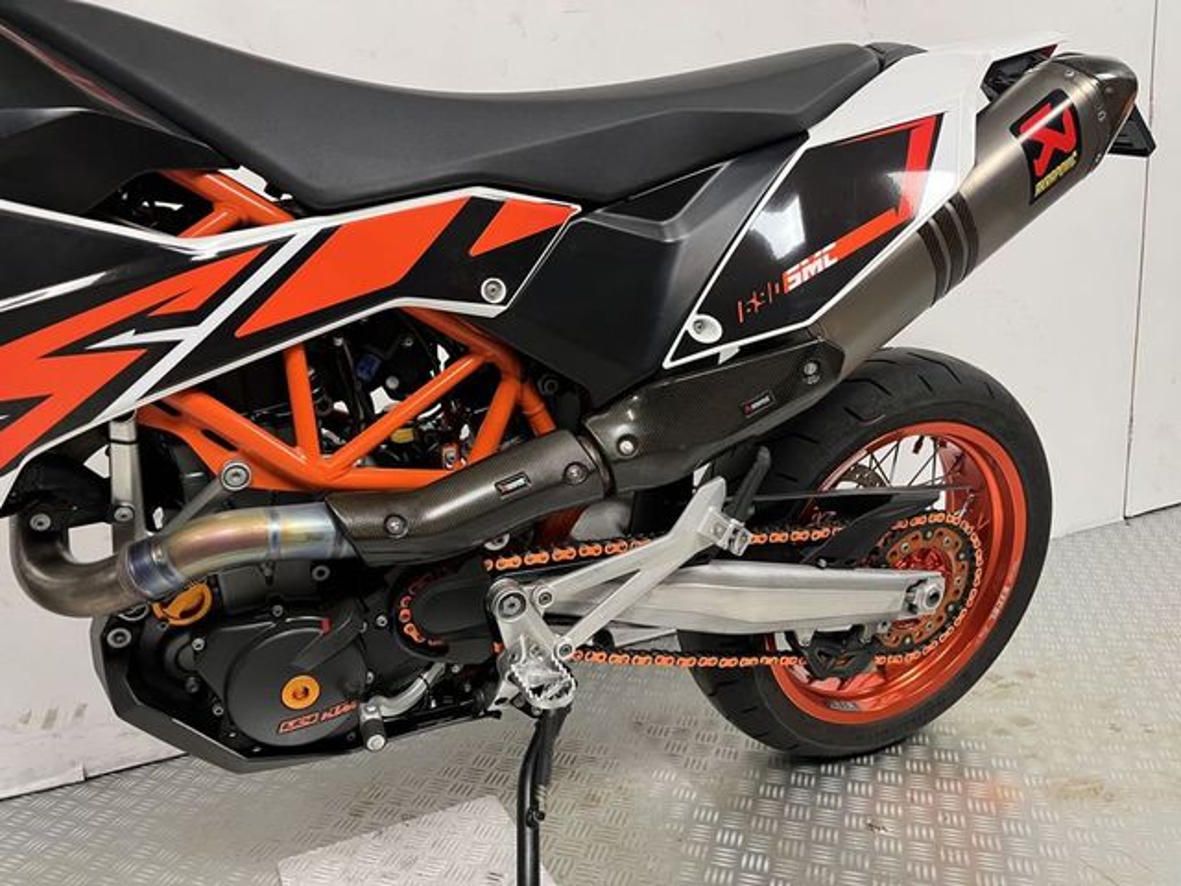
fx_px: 887
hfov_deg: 67.3
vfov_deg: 53.1
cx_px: 590
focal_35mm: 26
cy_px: 443
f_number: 1.6
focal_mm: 5.1
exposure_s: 1/50
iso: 320
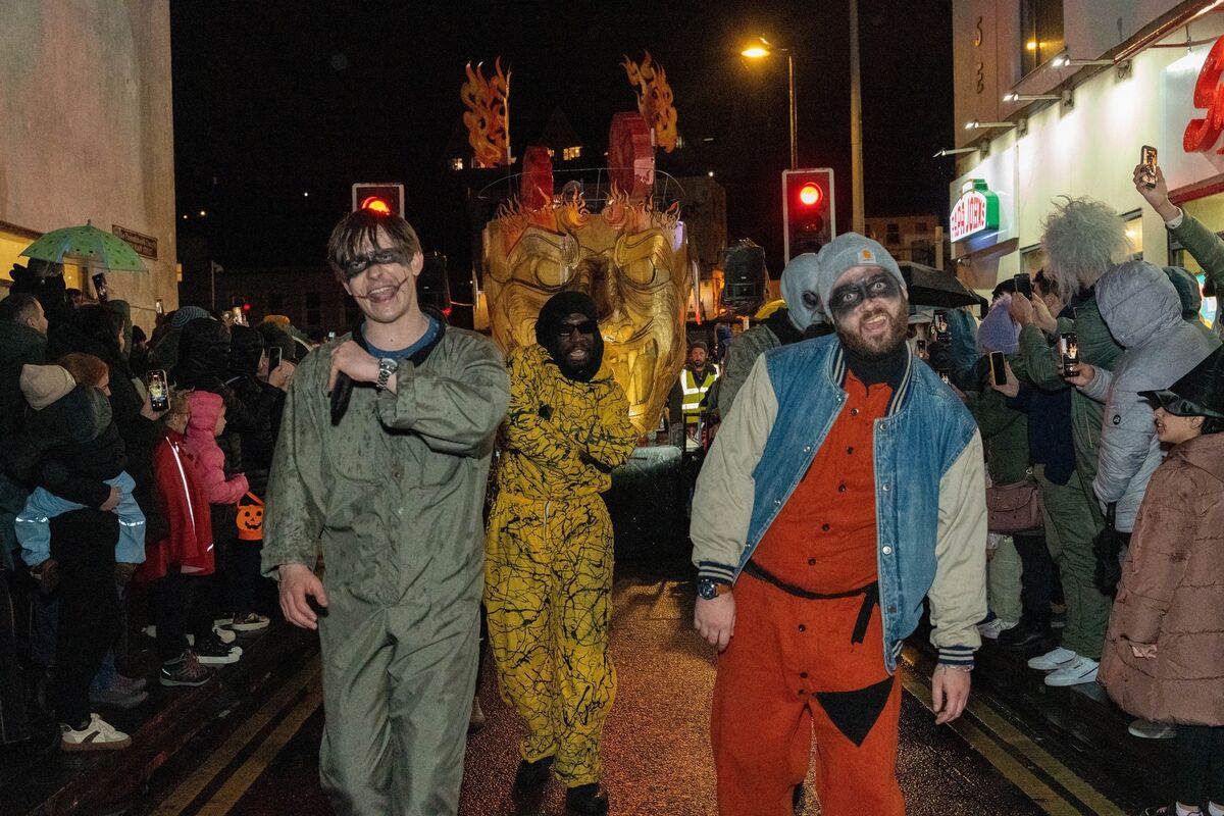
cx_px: 612
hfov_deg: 48.5
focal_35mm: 40
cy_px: 408
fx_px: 1360
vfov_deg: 33.4
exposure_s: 1/250
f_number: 5.6
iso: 32000
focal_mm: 40
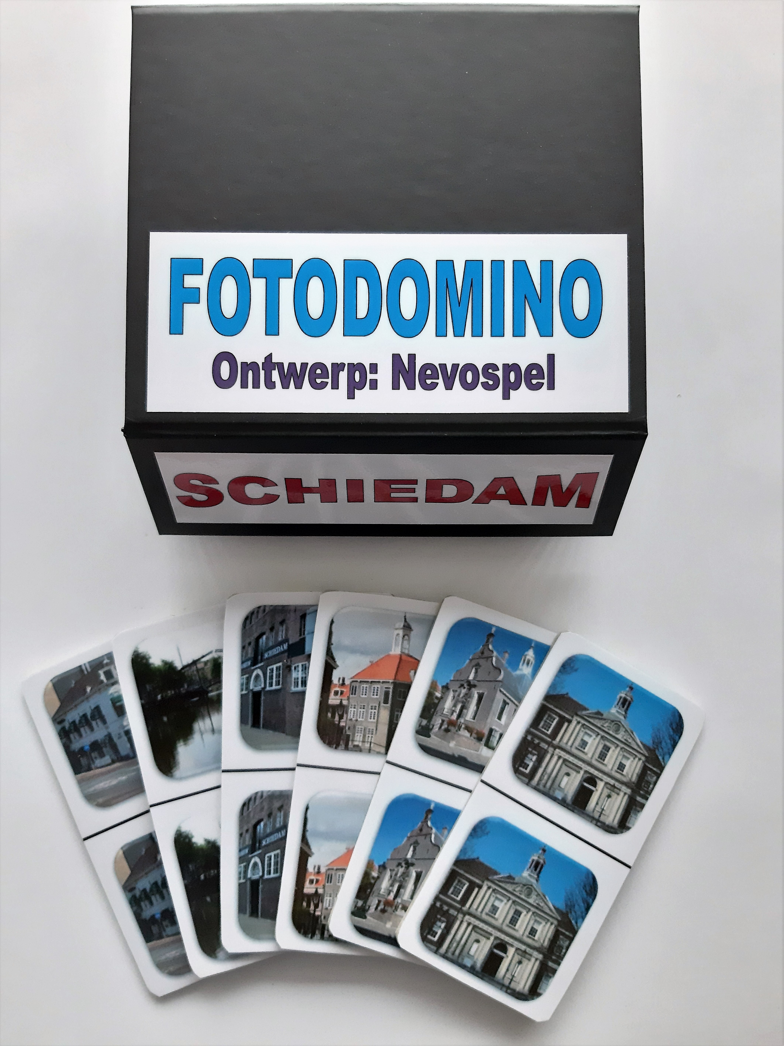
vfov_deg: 65.3
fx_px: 815
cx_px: 392
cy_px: 523
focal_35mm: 27
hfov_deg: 51.4
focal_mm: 3.93
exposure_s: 1/60
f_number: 1.7
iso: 400
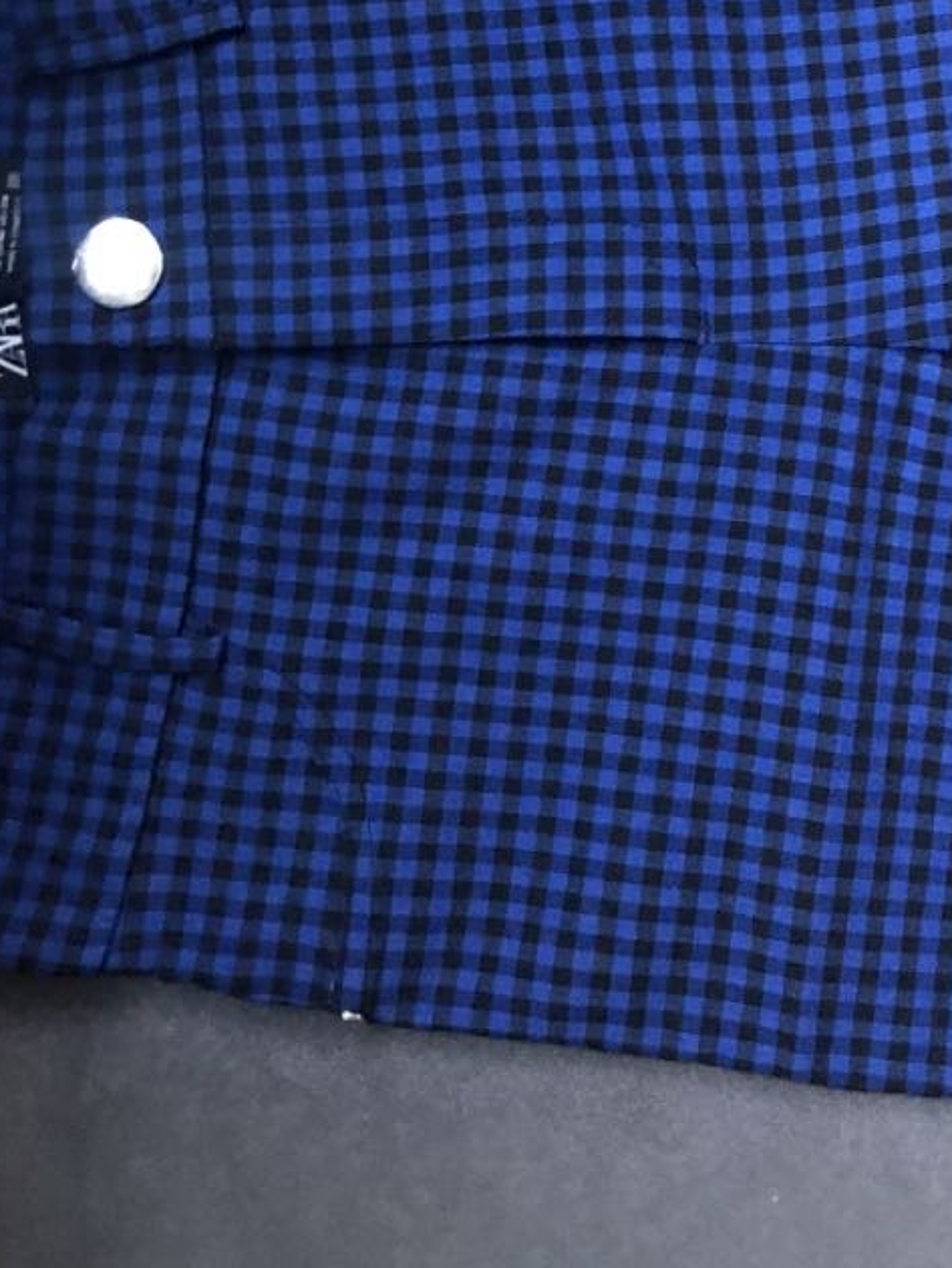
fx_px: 1759
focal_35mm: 48
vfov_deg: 38.4
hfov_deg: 29.6
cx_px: 757
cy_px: 278
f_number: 1.8
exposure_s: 1/4
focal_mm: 3.99
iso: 100
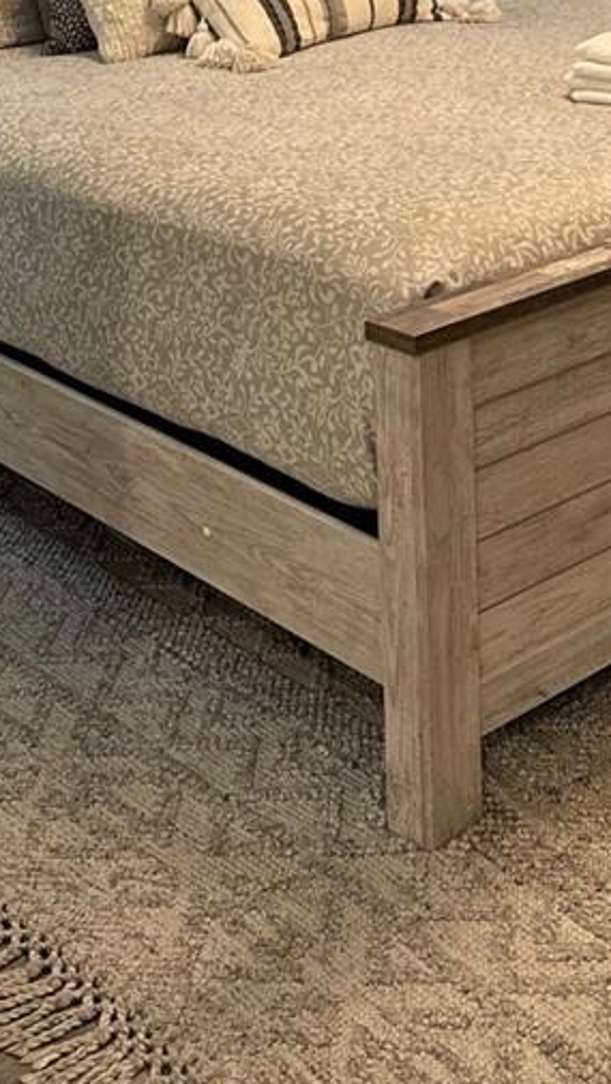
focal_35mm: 62
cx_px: 266
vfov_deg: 32.1
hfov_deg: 19.4
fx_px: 1784
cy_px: 101
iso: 200
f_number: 1.78
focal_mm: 6.86
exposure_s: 1/60
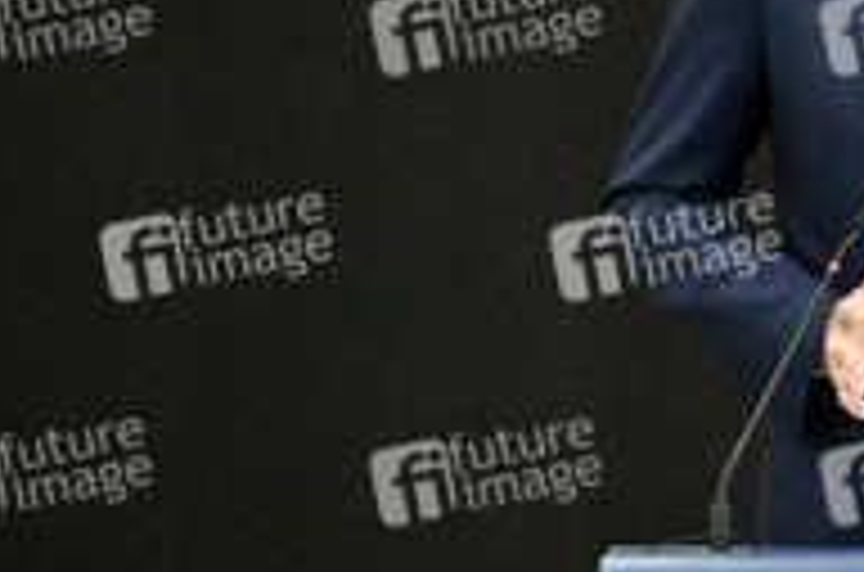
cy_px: 135
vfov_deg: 1.0
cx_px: 997
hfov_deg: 1.5
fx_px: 33828
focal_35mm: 1413
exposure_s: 1/640
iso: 10000
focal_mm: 600
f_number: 6.3
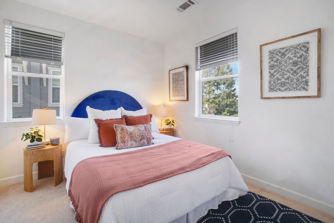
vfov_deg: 77.3
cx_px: 167
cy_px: 112
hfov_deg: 100.4
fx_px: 139
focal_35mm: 15
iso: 125
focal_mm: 10
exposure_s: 1/3.33
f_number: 9
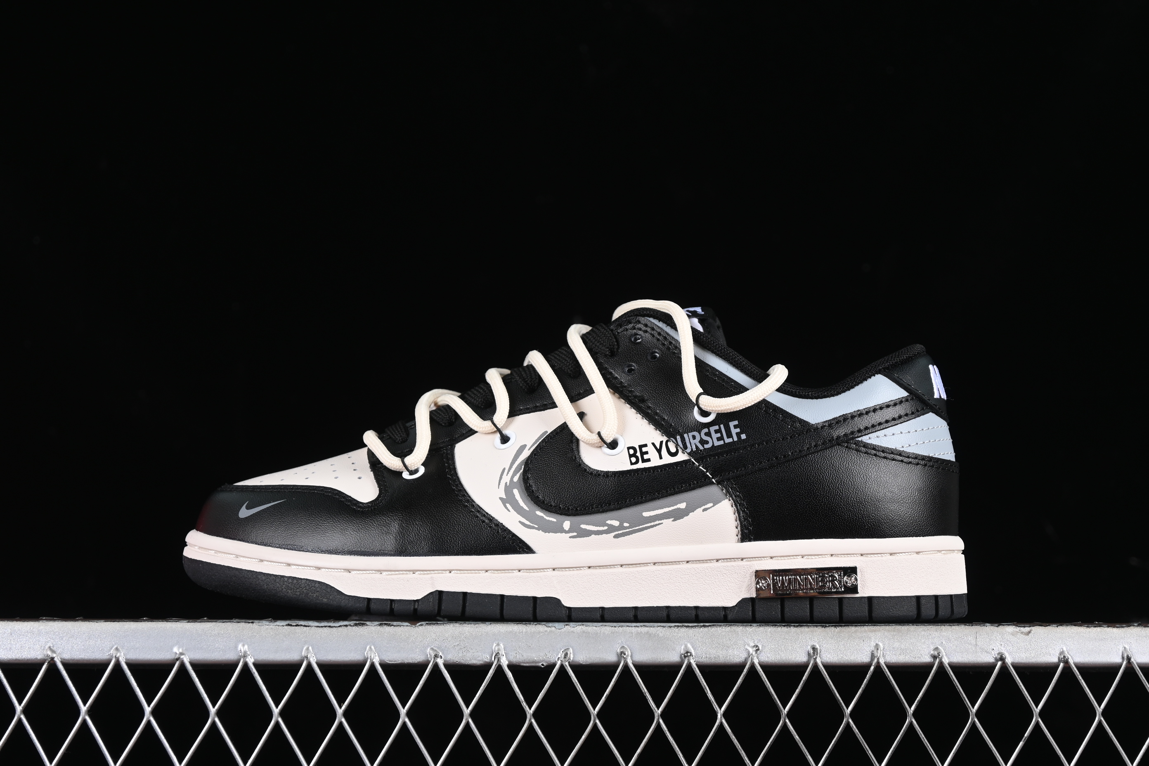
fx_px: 2394
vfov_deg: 18.2
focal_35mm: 75
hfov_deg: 27.0
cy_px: 383
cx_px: 574
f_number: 6.3
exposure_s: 1/60
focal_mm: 50
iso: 160
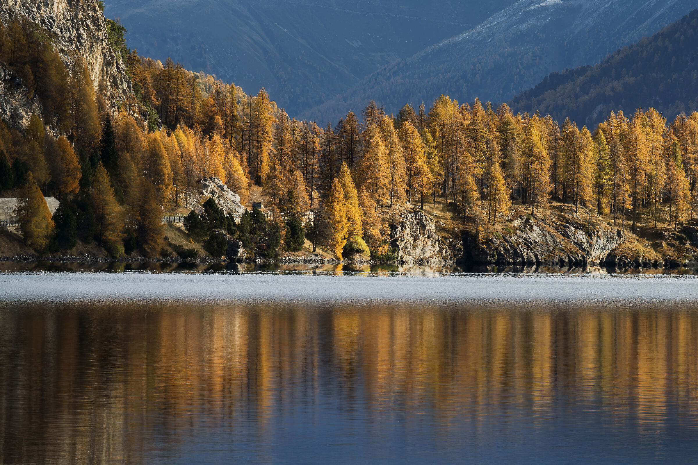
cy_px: 232
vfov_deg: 3.3
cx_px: 349
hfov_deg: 4.9
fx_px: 8143
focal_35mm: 420
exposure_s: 1/320
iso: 320
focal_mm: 280
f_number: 13
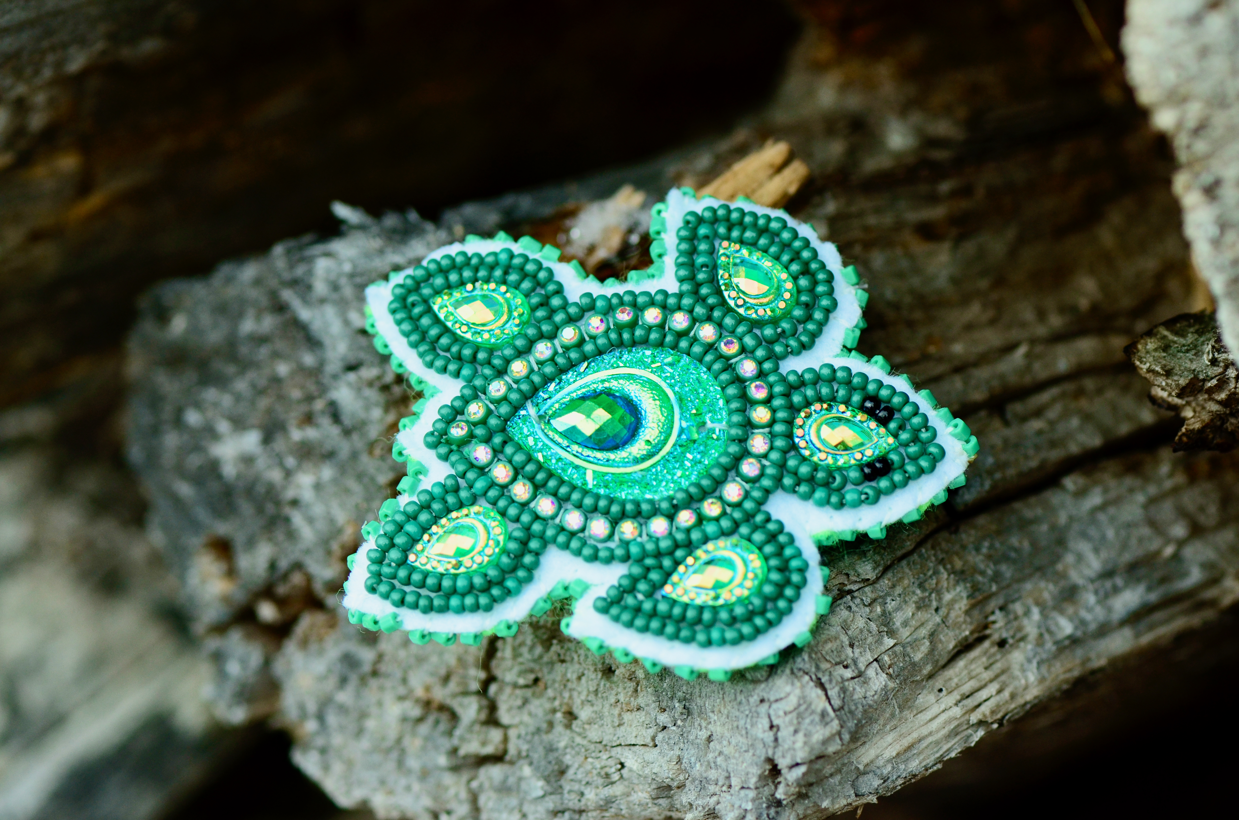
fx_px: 5409
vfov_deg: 8.7
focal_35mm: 158
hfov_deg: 13.1
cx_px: 620
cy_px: 410
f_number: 4.5
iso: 800
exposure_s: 1/1250
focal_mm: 105
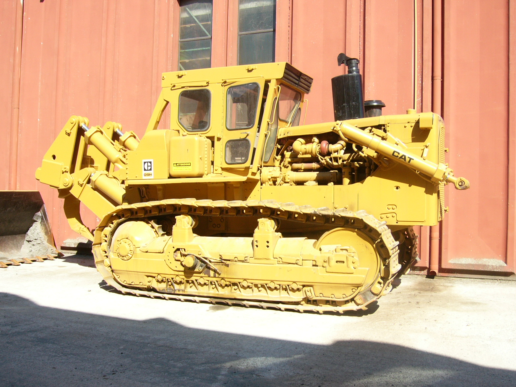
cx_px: 258
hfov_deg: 52.6
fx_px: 522
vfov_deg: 40.7
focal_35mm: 35
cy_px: 194
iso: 50
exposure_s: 1/60
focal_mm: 5.8
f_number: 8
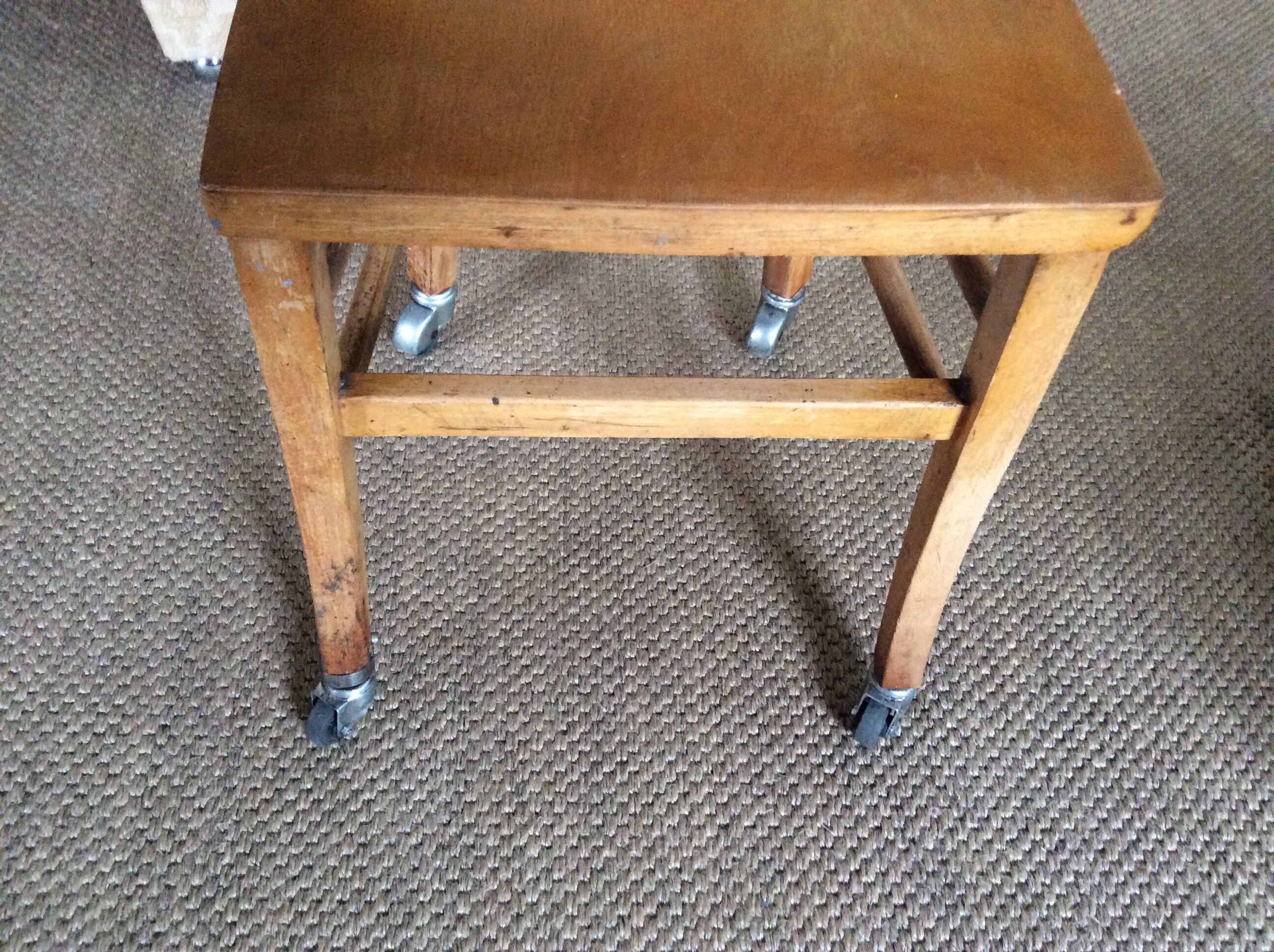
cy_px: 476
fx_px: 1176
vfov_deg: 44.1
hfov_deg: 56.9
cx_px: 637
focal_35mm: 32
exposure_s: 1/25
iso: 320
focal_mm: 3.3
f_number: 2.4
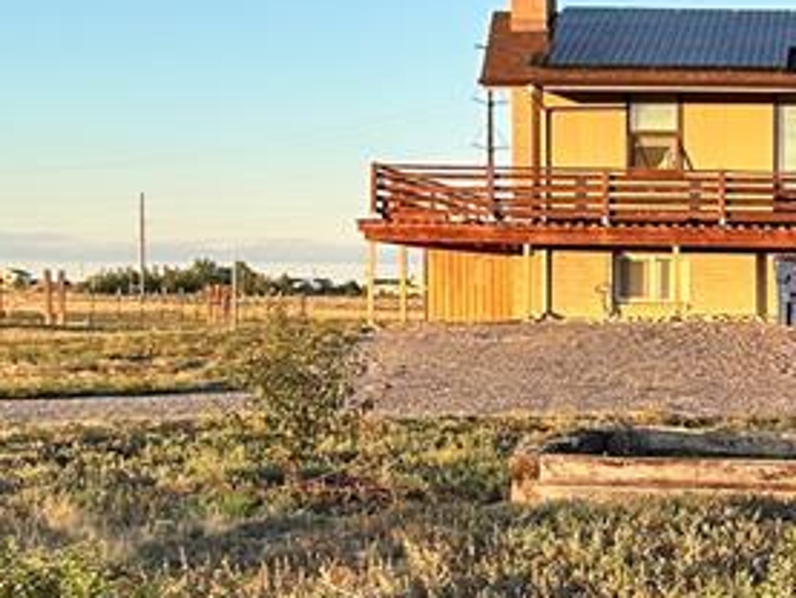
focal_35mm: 96
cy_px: 398
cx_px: 911
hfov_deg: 19.4
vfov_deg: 15.4
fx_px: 2208
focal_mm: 5.7
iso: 50
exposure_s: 1/974
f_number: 1.5
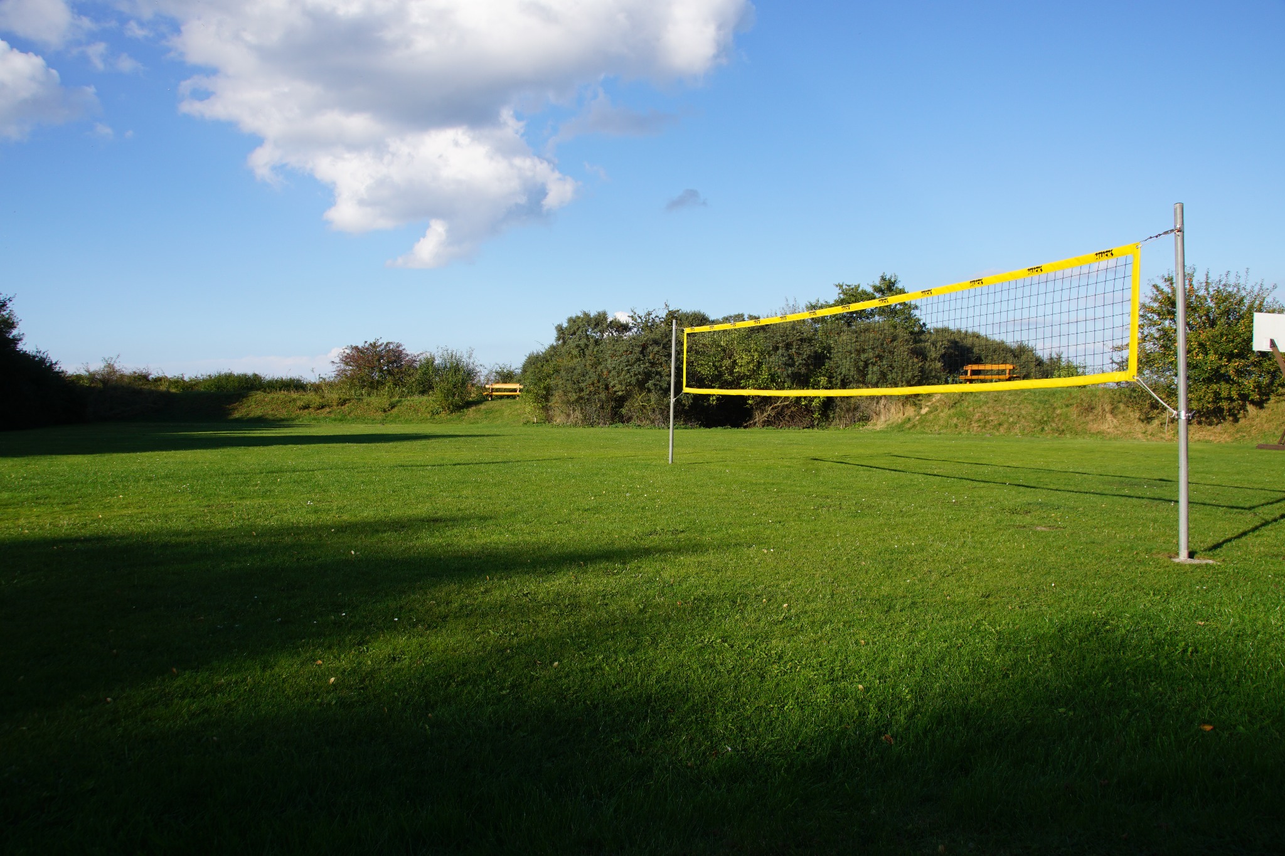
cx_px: 642
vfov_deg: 47.9
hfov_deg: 67.4
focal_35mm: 27
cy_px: 428
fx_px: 964
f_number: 9
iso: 100
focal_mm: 18
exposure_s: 1/125
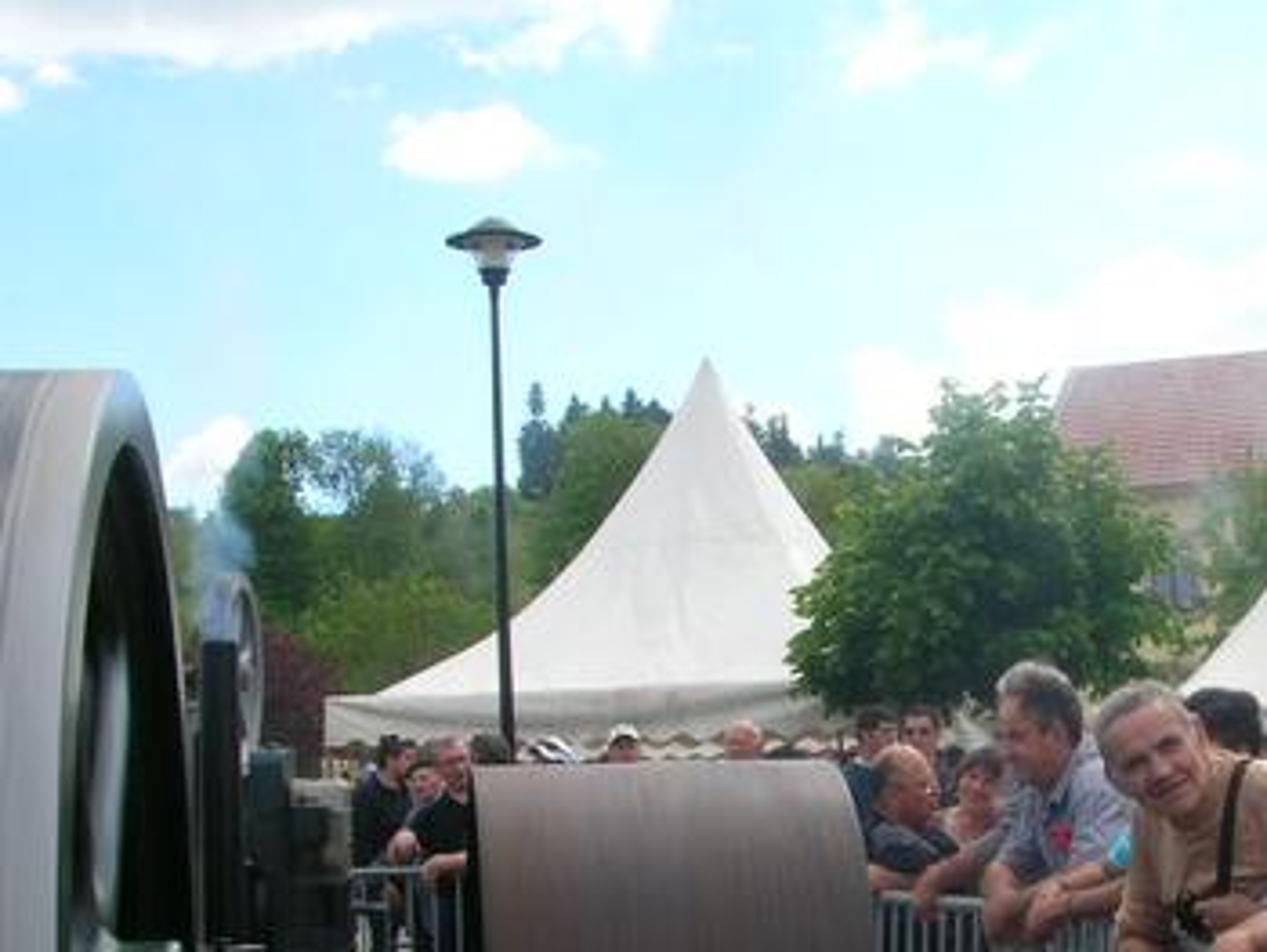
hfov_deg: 29.4
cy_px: 807
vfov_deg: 22.5
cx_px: 1043
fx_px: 2344
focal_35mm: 64
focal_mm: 5.8
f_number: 5.6
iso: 50
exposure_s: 1/138
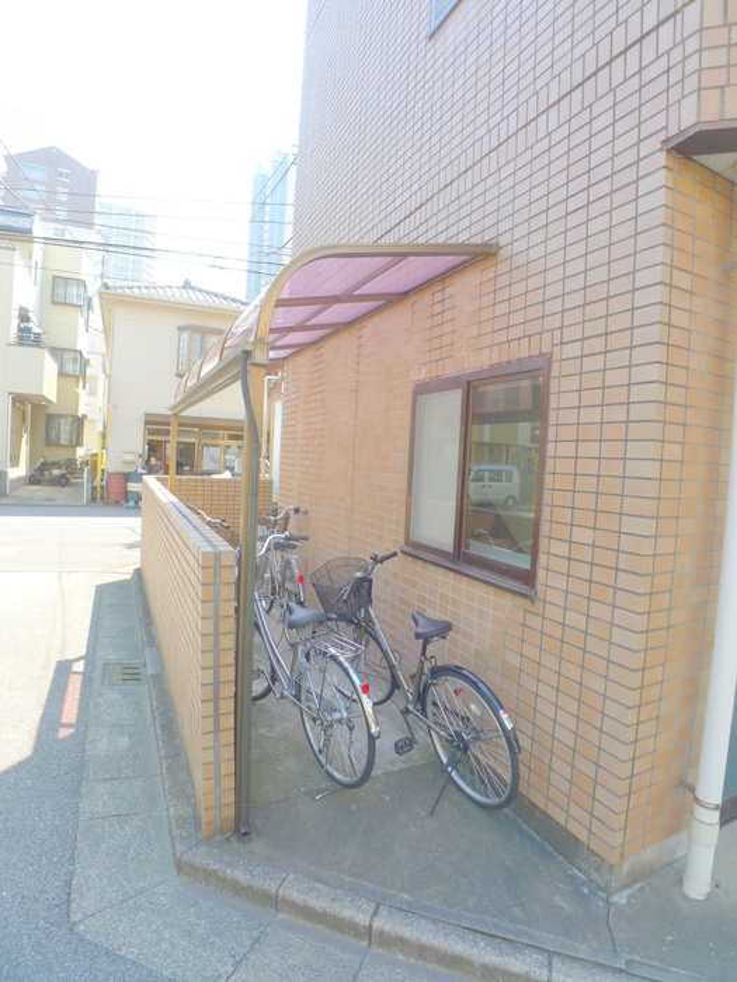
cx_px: 368
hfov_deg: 56.8
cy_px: 491
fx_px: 681
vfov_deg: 71.6
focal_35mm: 24
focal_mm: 5.1
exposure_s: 1/250
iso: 80
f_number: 2.8
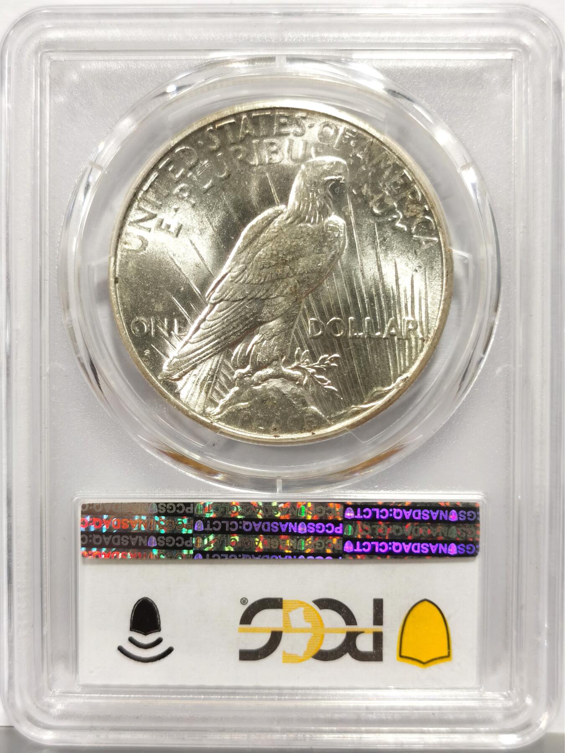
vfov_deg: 35.5
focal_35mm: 54
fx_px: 1175
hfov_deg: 27.0
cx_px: 282
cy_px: 376
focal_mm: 5.56
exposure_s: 1/100
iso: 125
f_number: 16
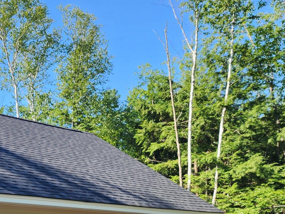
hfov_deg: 28.5
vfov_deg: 22.6
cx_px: -35
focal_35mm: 61
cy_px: 237
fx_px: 502
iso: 12
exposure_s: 1/356
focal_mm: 6.4
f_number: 1.8
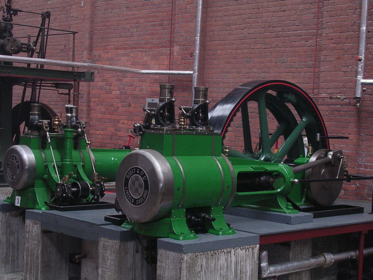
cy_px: 140
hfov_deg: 27.0
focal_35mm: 72
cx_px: 186
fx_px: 776
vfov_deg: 20.4
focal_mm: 10.9
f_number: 3.7
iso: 231
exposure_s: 1/60.1
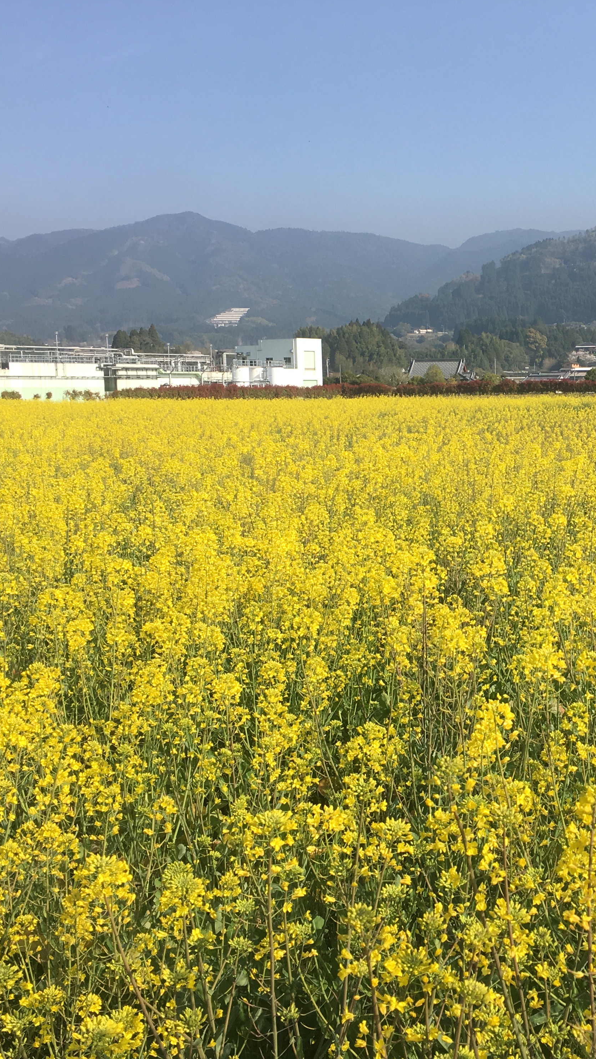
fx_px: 1208
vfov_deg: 47.4
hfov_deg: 26.8
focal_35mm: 43
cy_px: 530
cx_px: 534
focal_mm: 4.15
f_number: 2.2
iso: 25
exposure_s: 1/1326
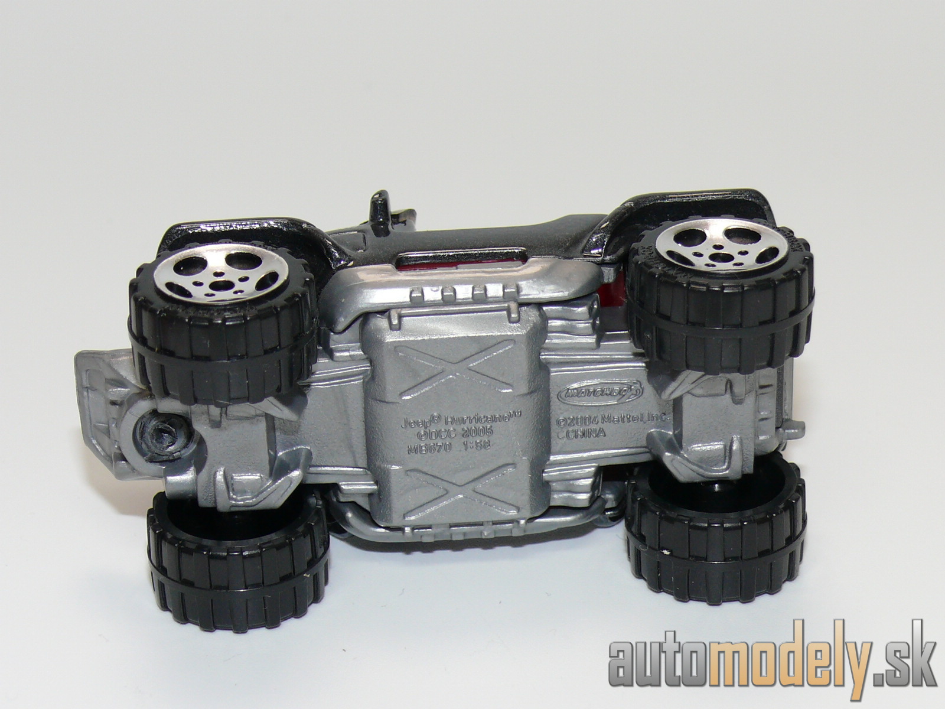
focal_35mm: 105
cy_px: 354
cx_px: 472
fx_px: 2866
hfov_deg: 18.7
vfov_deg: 14.1
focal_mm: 13.7
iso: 100
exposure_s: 1/30
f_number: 4
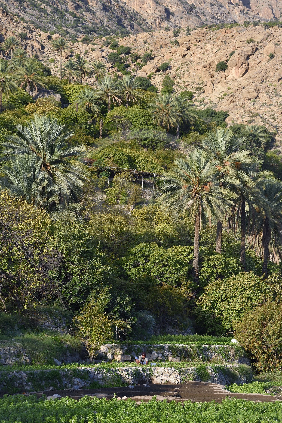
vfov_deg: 23.7
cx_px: 141
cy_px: 212
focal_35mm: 86
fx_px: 1012
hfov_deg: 15.9
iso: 200
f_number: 9
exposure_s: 1/250
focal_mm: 86
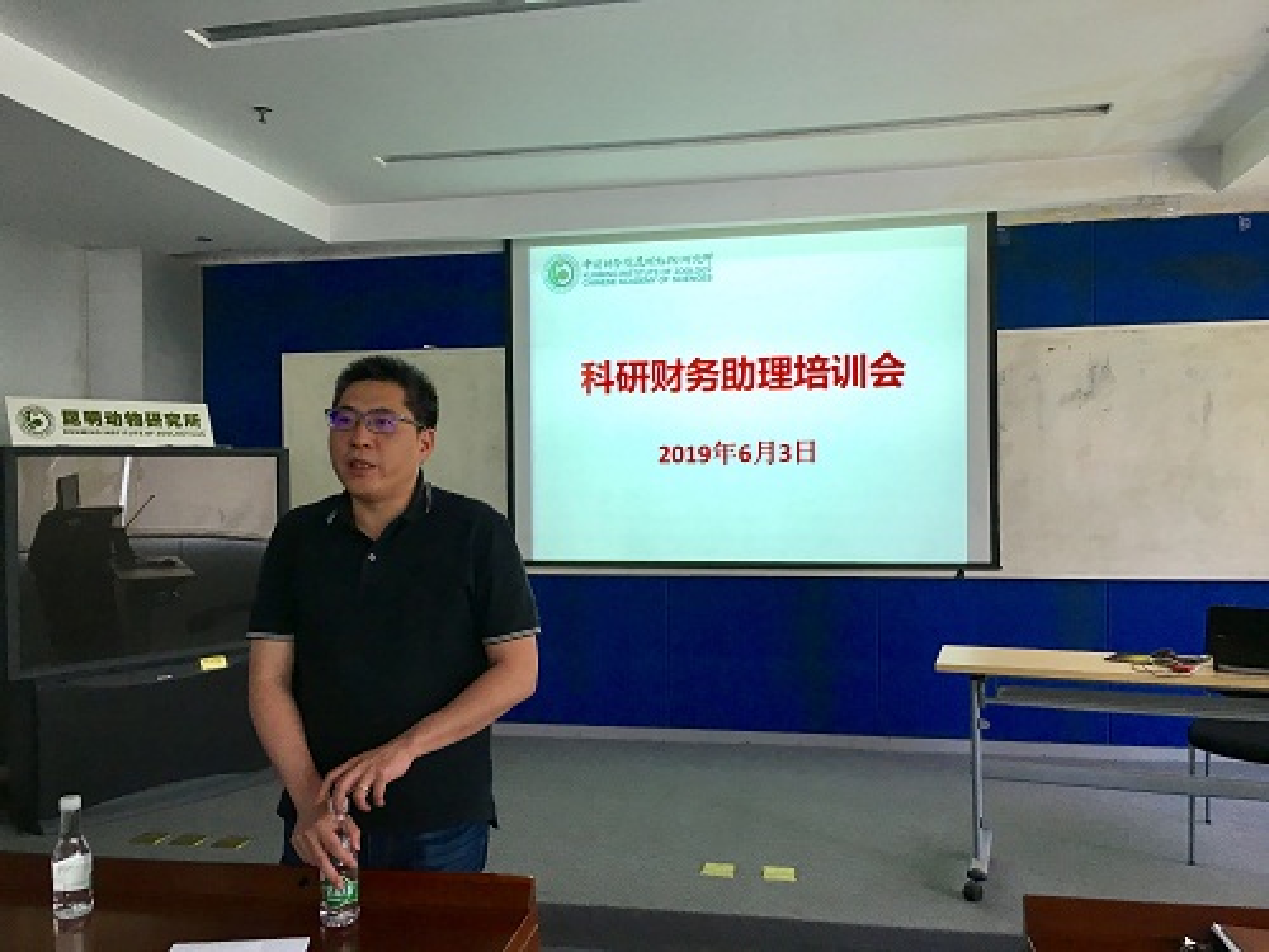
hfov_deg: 61.7
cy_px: 476
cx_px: 634
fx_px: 1063
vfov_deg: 48.2
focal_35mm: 29
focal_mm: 4.15
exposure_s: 1/33
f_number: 2.2
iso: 32
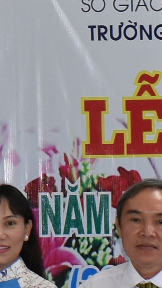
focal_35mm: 244
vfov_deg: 8.8
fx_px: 1863
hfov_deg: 4.9
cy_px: 79
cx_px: -162
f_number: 5.6
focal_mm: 18
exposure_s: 1/25
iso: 160
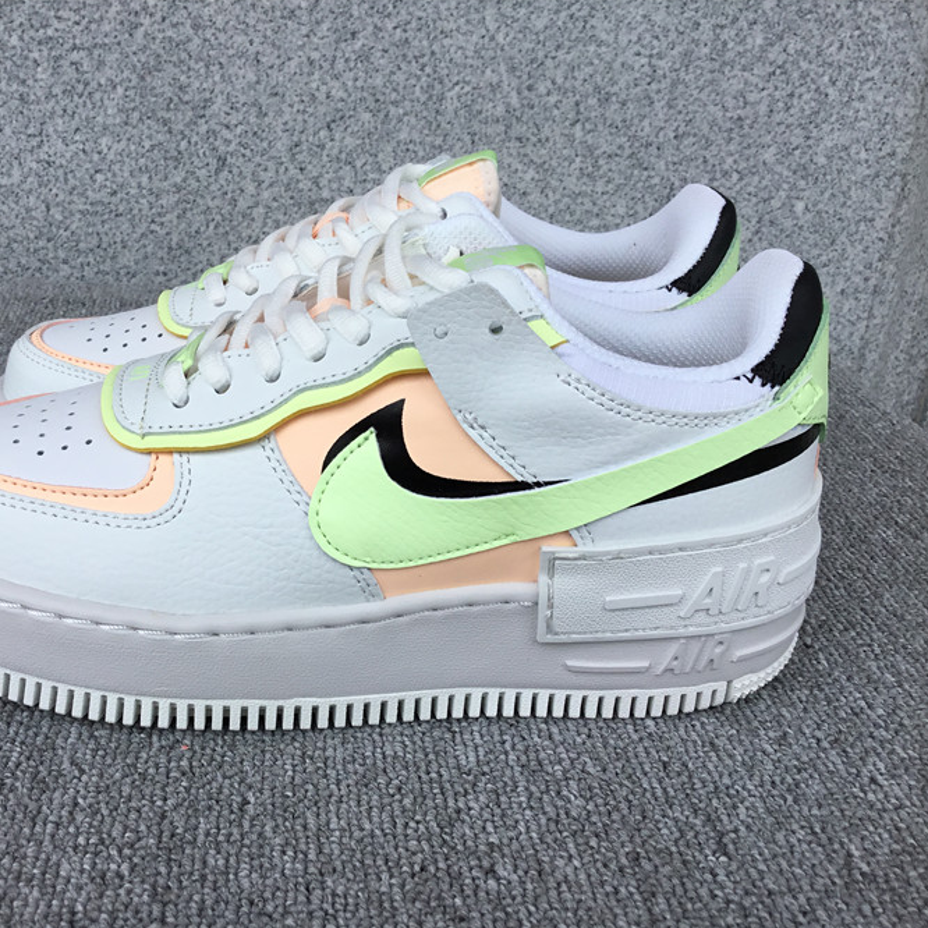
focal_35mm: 37
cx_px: 348
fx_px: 1122
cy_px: 467
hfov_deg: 44.6
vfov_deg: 44.9
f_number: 2.4
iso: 25
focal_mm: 3.3
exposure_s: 1/529
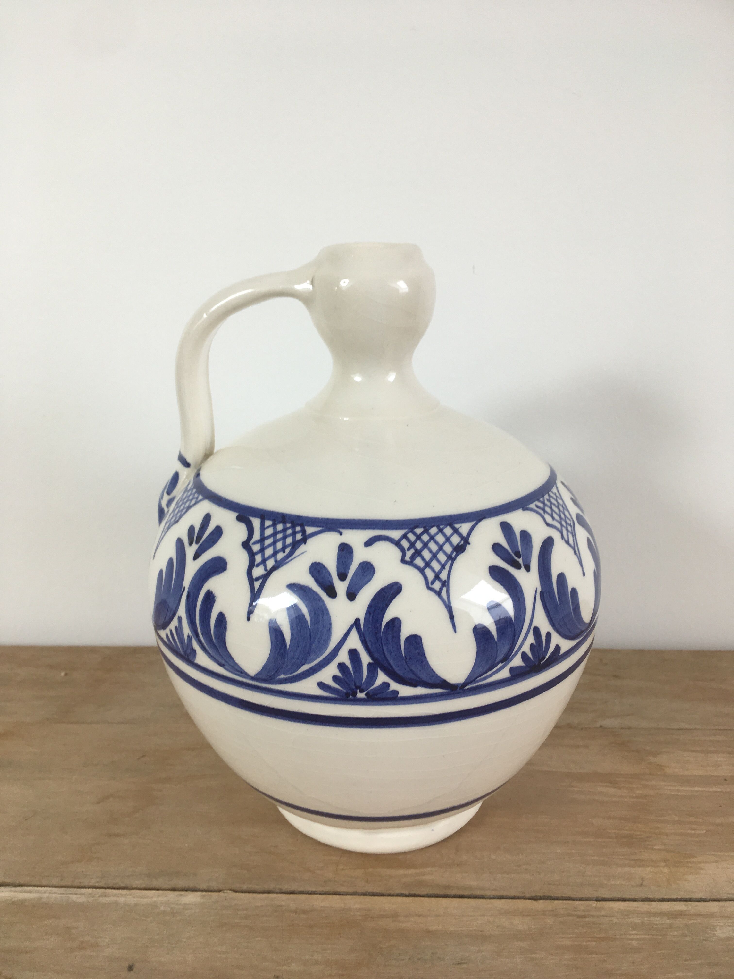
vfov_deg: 61.7
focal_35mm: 29
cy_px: 490
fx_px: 820
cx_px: 367
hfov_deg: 48.2
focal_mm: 4.15
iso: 25
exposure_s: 1/50
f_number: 2.2
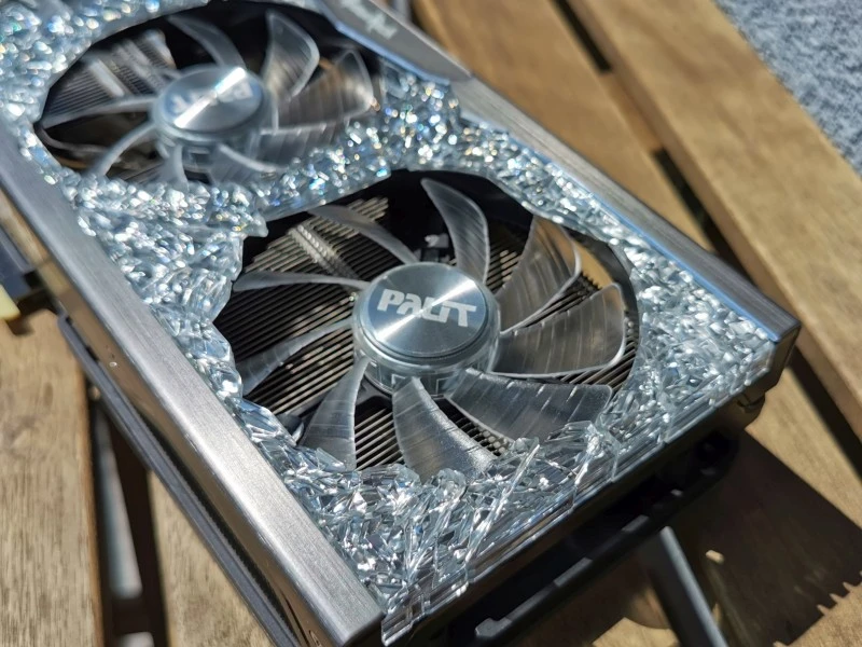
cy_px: 324
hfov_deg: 47.9
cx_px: 431
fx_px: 971
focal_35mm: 39
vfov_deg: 36.8
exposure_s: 1/10989
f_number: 1.6
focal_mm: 5.56
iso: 50
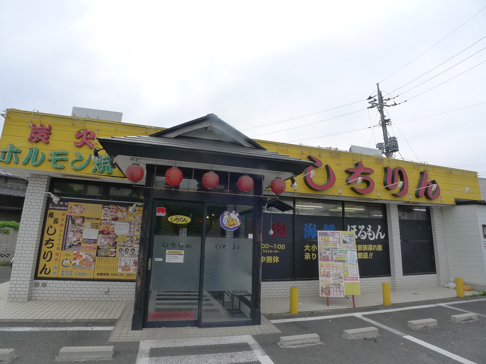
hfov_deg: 71.6
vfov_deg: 56.8
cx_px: 243
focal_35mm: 24
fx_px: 337
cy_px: 182
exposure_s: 1/800
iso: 200
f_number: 4
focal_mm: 5.1
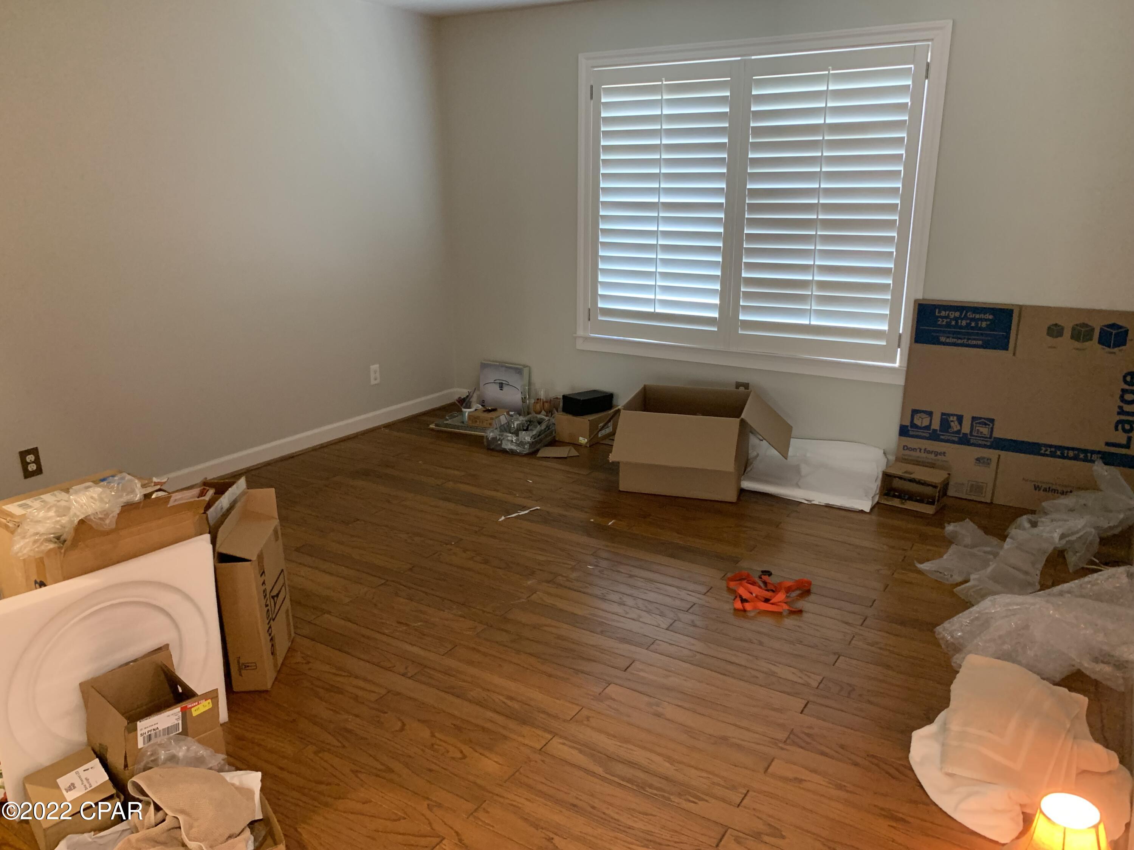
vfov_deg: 53.1
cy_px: 425
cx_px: 567
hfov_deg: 67.3
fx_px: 852
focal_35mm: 26
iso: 400
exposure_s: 1/42
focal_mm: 4.25
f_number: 1.8
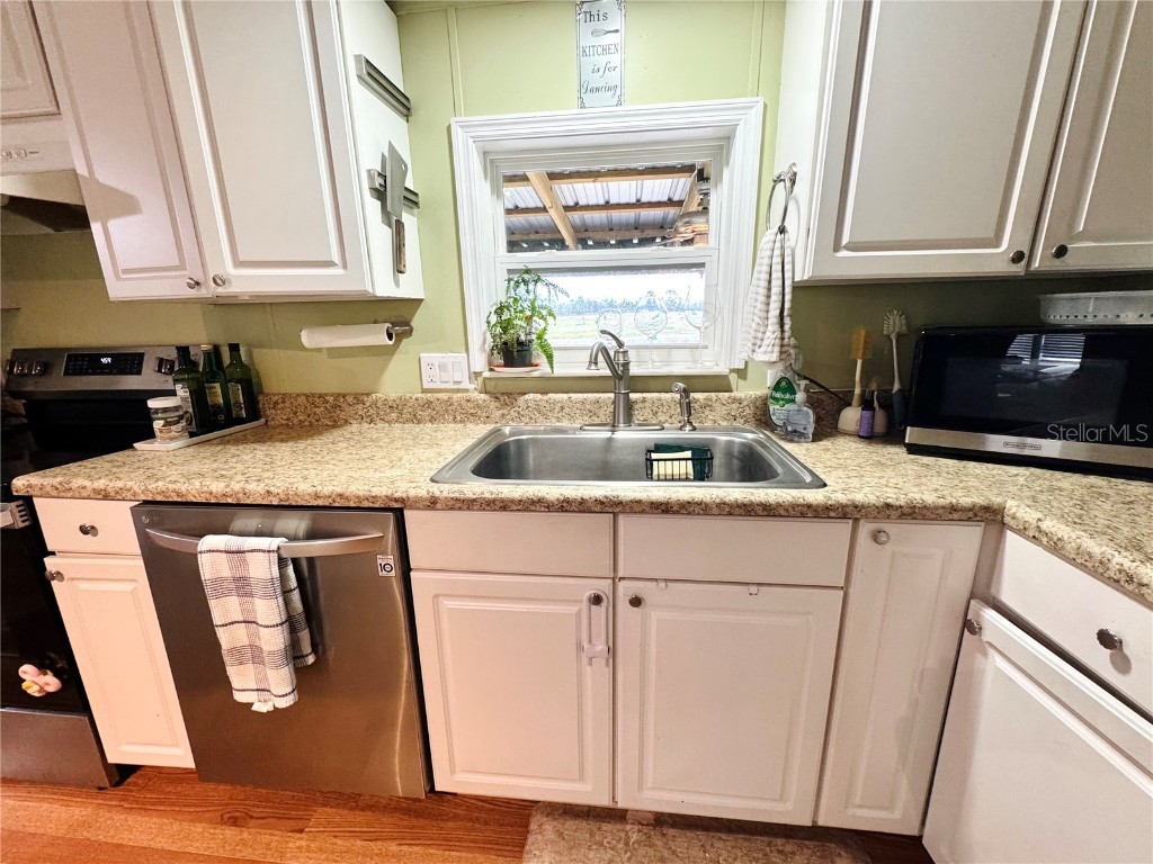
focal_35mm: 14
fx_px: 466
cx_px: 576
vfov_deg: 85.7
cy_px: 432
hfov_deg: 102.1
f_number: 2.2
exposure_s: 1/60
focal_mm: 2.22
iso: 250
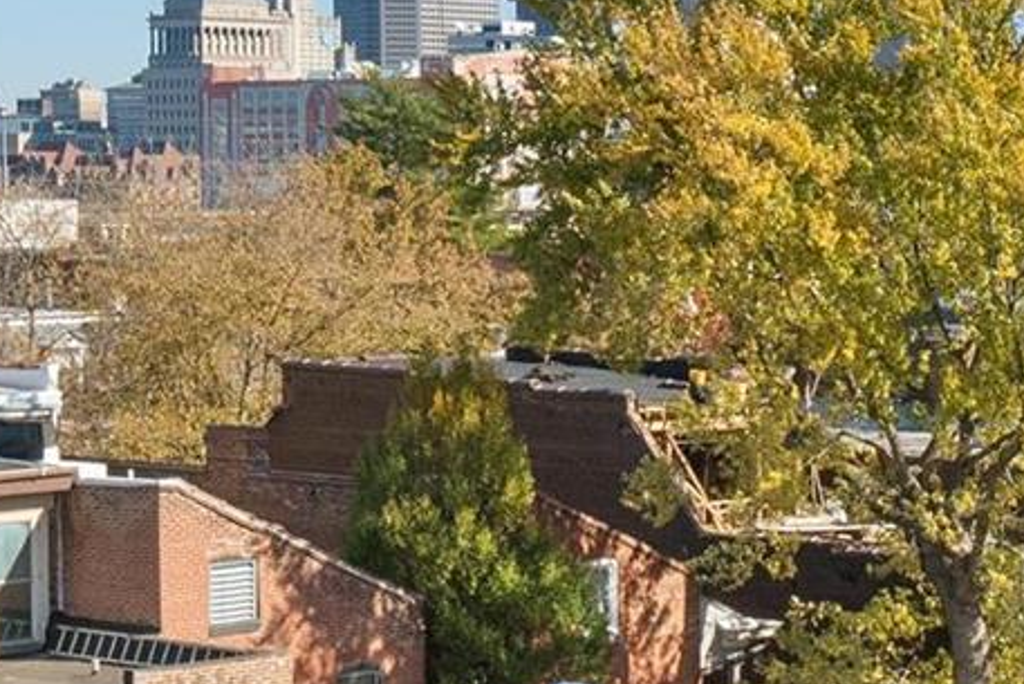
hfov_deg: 16.0
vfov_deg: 10.9
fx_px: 3585
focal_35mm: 126
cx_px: 1006
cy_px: 182
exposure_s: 1/320
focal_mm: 18
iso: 400
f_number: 8
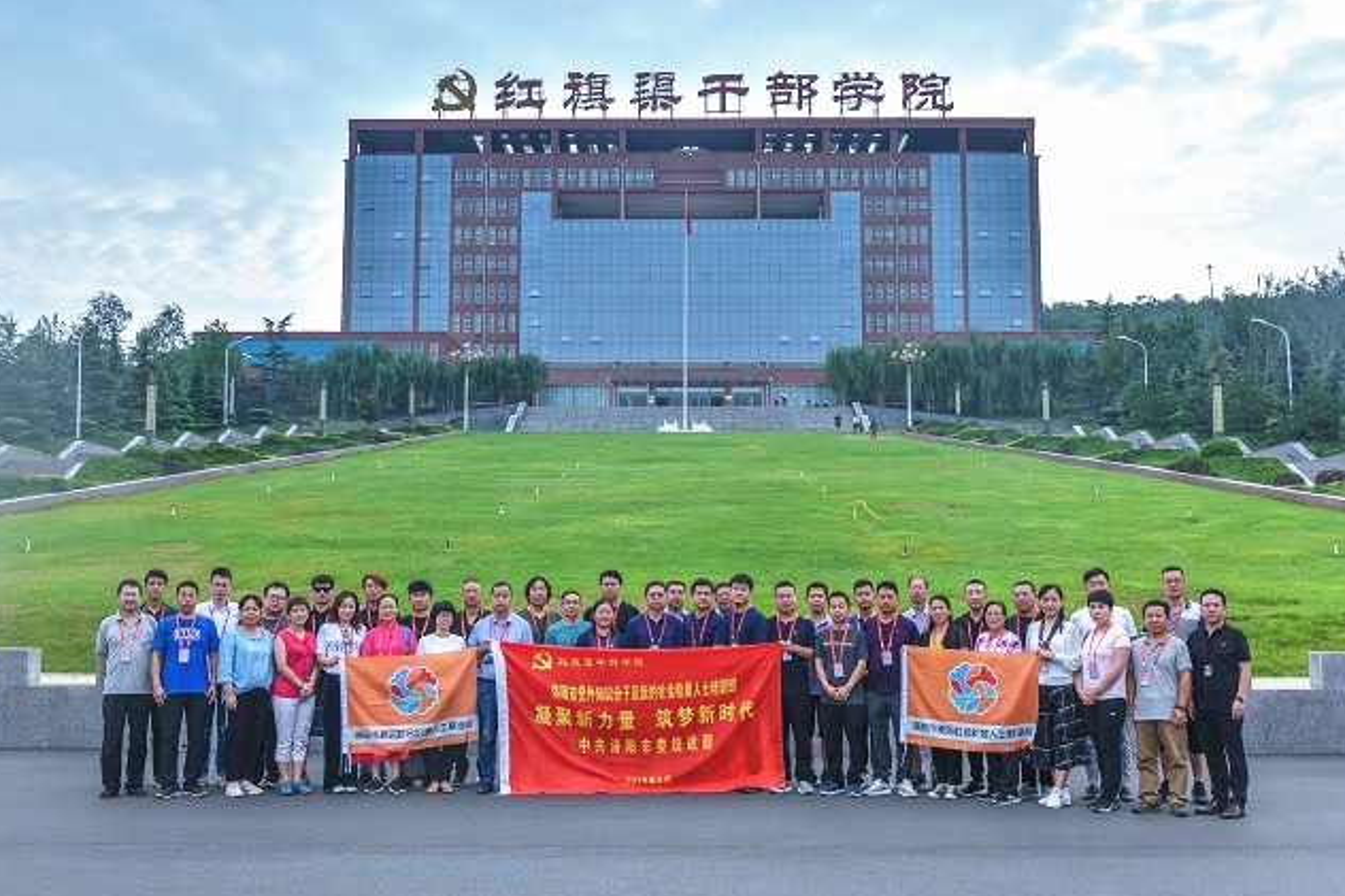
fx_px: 1345
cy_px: 452
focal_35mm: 36
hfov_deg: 53.1
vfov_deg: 36.9
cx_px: 675
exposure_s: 1/125
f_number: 7.1
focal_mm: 35
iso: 100
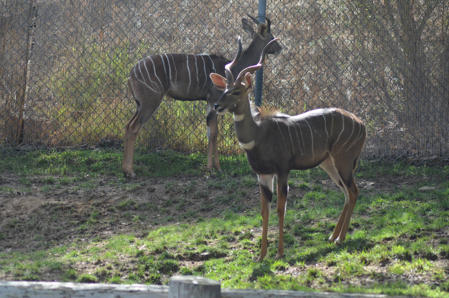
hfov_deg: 7.6
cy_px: 149
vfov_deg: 5.1
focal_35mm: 270
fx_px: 3361
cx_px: 224
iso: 720
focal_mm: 180
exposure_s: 1/1000
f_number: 4.5
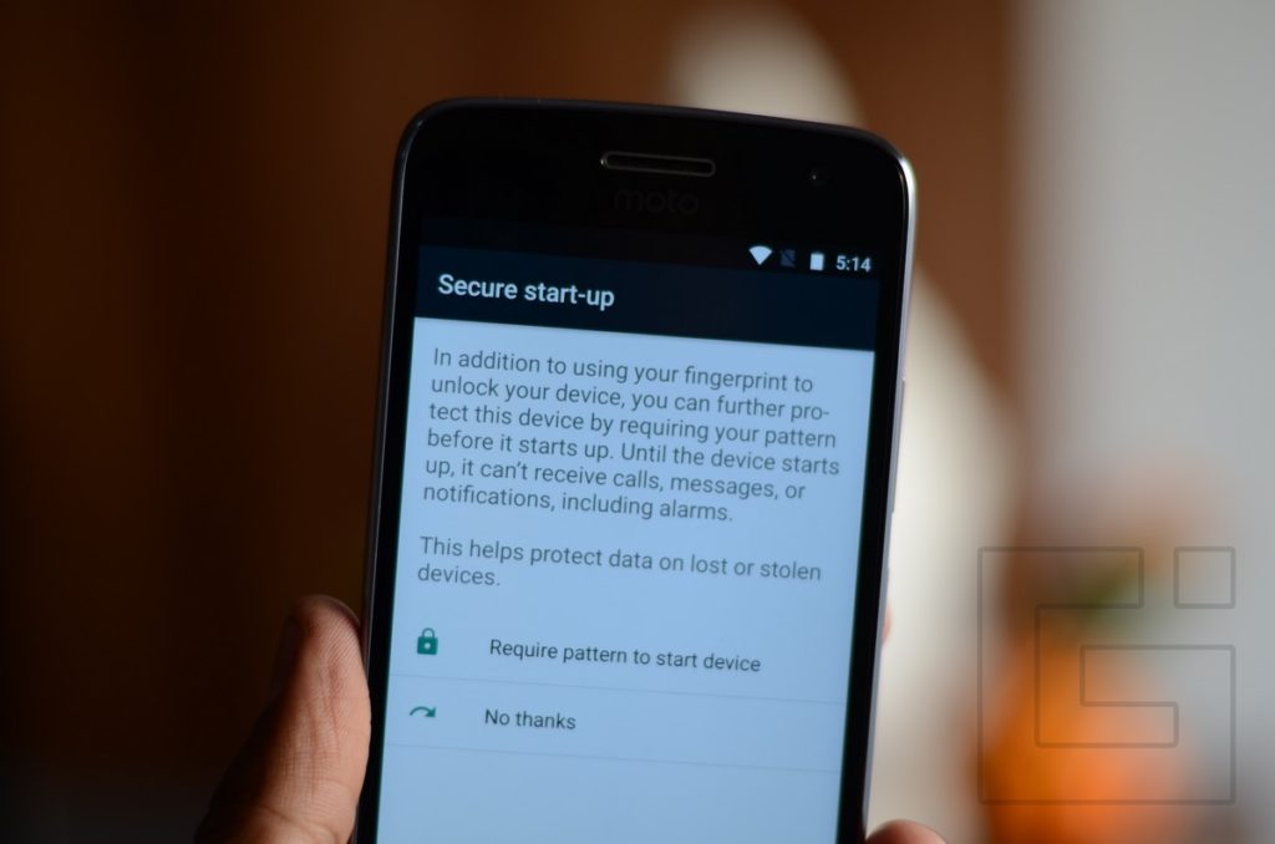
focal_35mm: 75
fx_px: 2650
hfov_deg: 27.0
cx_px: 638
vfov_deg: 18.1
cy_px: 422
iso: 100
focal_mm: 50
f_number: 1.8
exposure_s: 1/200
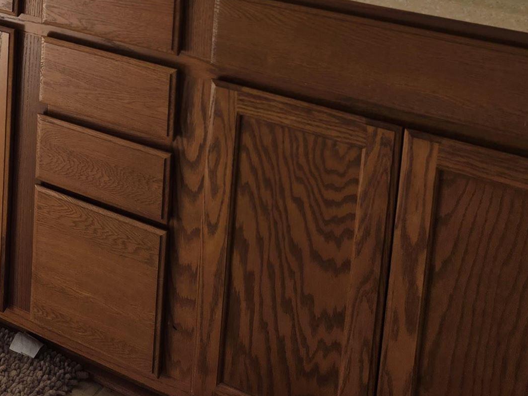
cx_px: -195
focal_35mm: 67
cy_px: -170
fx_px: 1022
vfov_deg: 19.5
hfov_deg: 24.5
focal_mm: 5.4
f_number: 1.8
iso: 25
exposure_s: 1/120
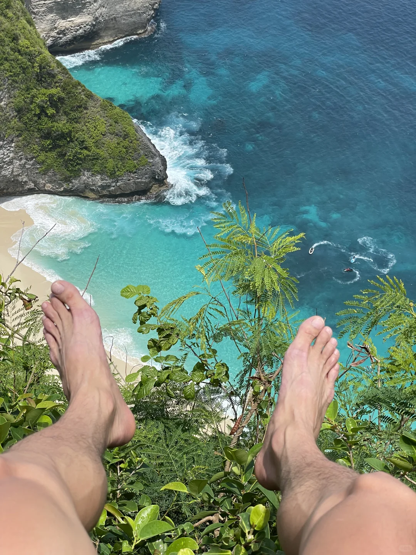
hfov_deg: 28.0
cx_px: 208
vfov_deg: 36.8
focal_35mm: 52
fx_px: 833
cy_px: 278
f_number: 2
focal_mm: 6
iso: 25
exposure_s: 1/1916
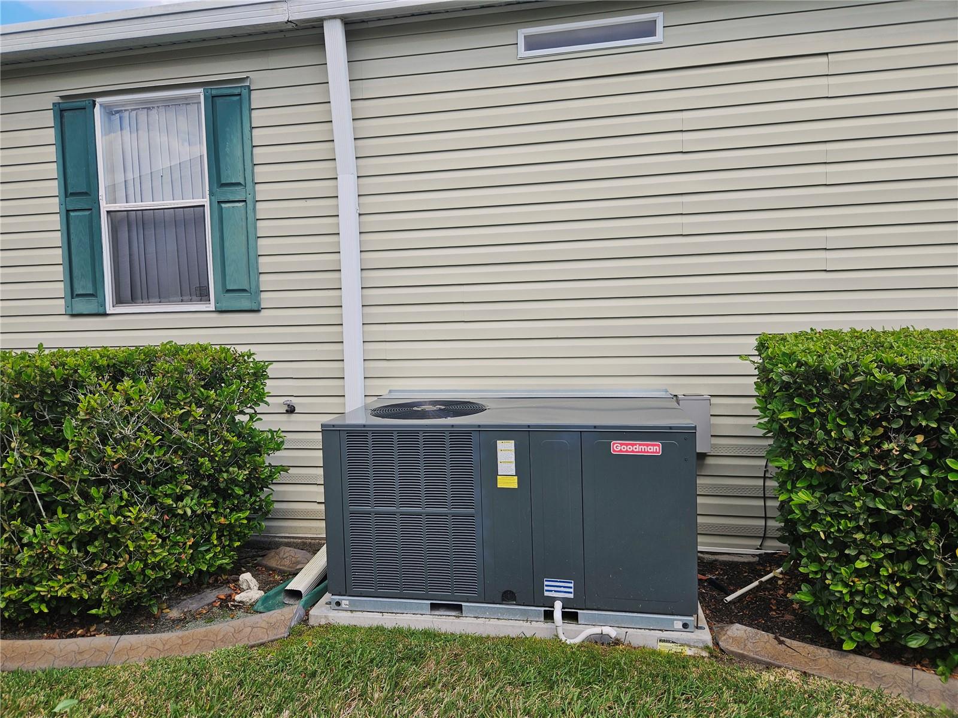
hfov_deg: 73.9
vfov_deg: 58.9
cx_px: 479
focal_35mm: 23
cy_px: 359
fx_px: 637
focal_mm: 5.4
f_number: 1.8
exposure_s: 1/769
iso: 25
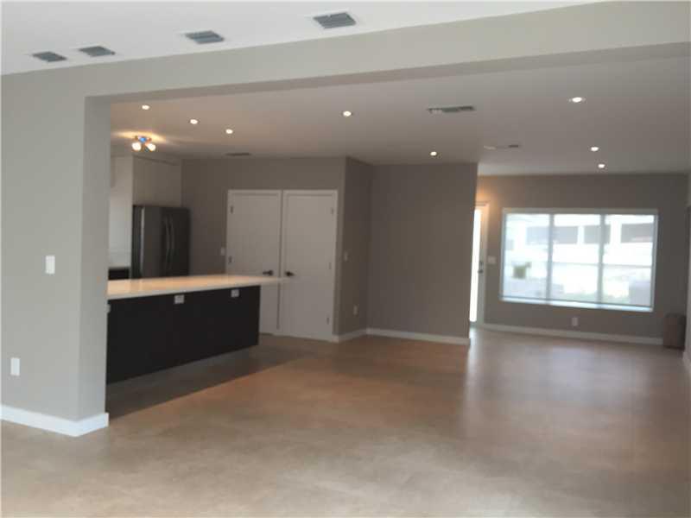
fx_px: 579
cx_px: 346
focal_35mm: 29
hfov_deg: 61.7
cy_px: 259
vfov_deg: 48.2
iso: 32
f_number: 2.2
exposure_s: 1/30
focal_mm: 4.15
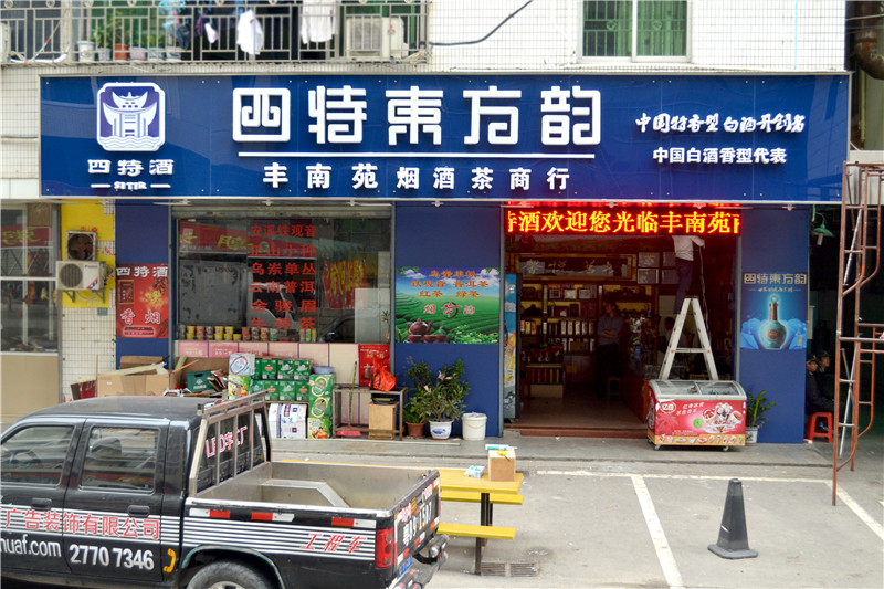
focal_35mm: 42
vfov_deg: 31.9
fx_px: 1031
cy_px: 294
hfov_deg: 46.4
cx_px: 442
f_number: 4.5
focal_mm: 28
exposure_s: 1/80
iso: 400
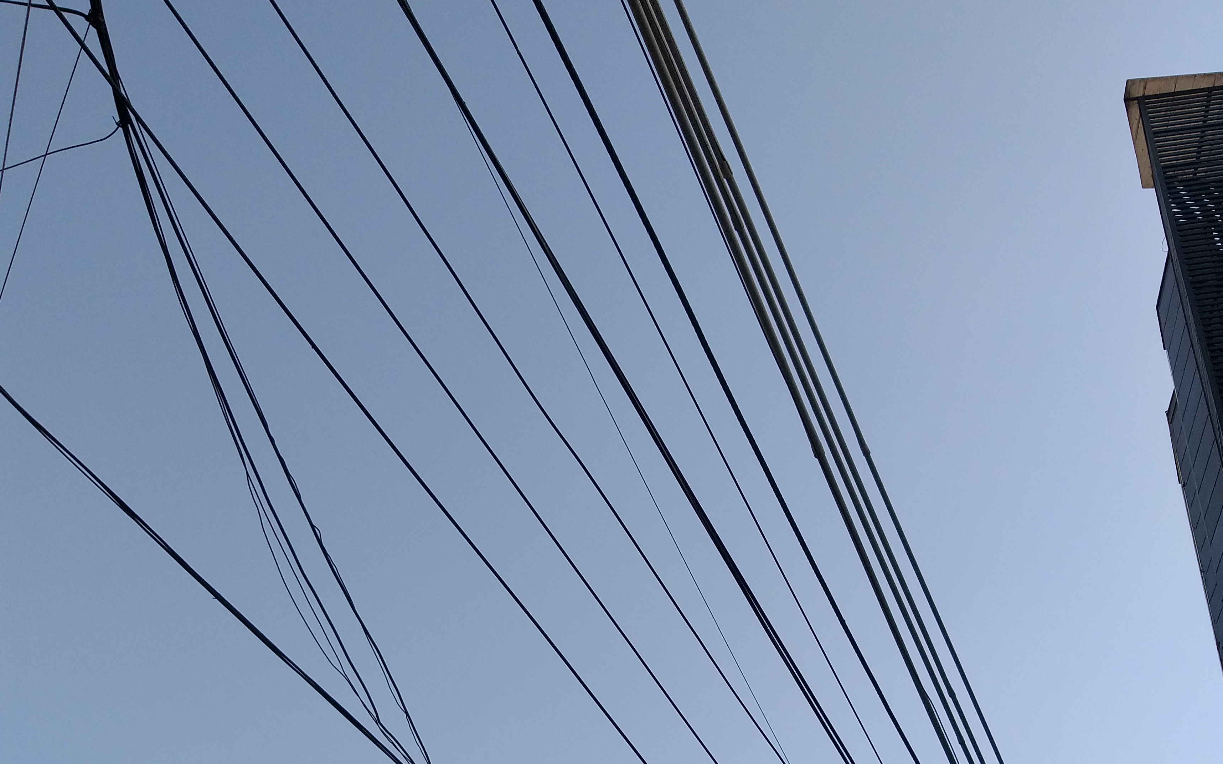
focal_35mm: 37
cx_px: 615
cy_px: 632
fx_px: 1233
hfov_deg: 52.7
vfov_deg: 33.3
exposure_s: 1/1696
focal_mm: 3.93
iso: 40
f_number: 1.7
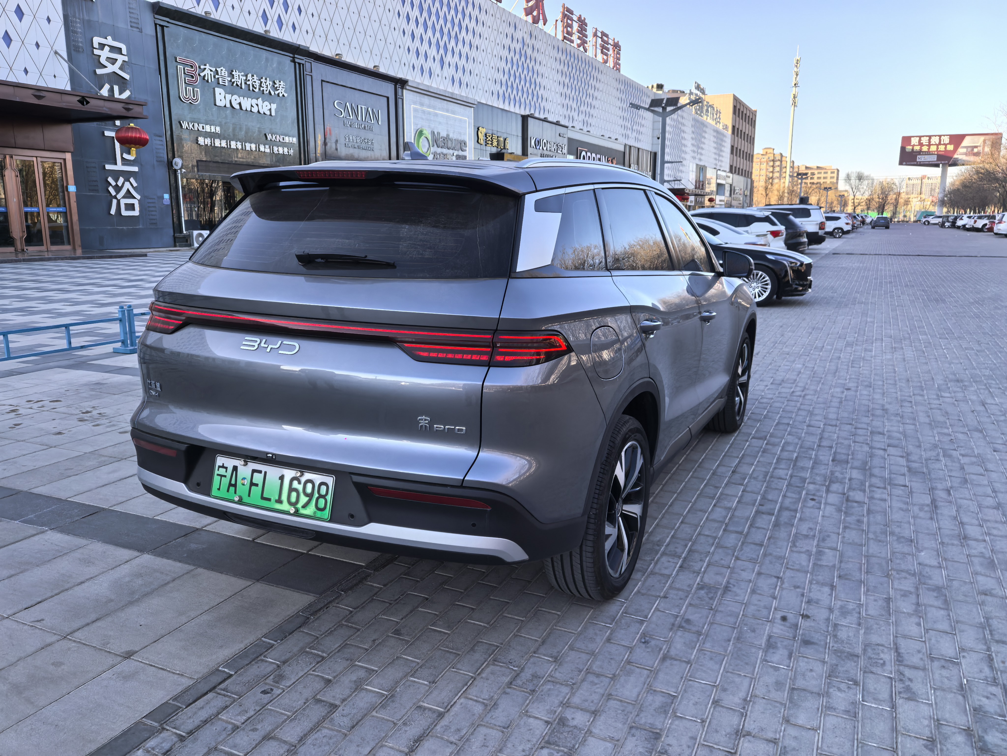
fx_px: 785
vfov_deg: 51.4
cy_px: 378
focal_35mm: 27
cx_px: 504
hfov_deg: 65.3
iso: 50
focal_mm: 5.35
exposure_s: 1/1372
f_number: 1.8
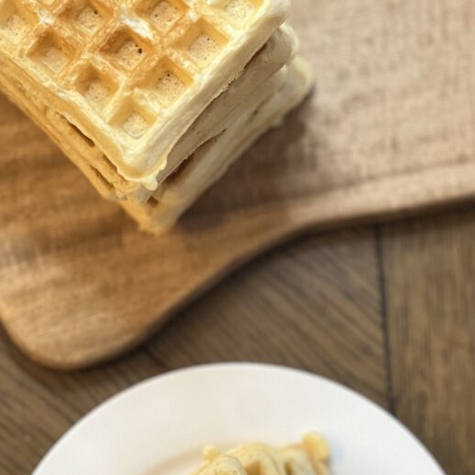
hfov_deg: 12.9
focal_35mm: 135
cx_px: 301
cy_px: 336
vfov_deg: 12.9
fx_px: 2096
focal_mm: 9
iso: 400
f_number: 2.8
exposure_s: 1/40
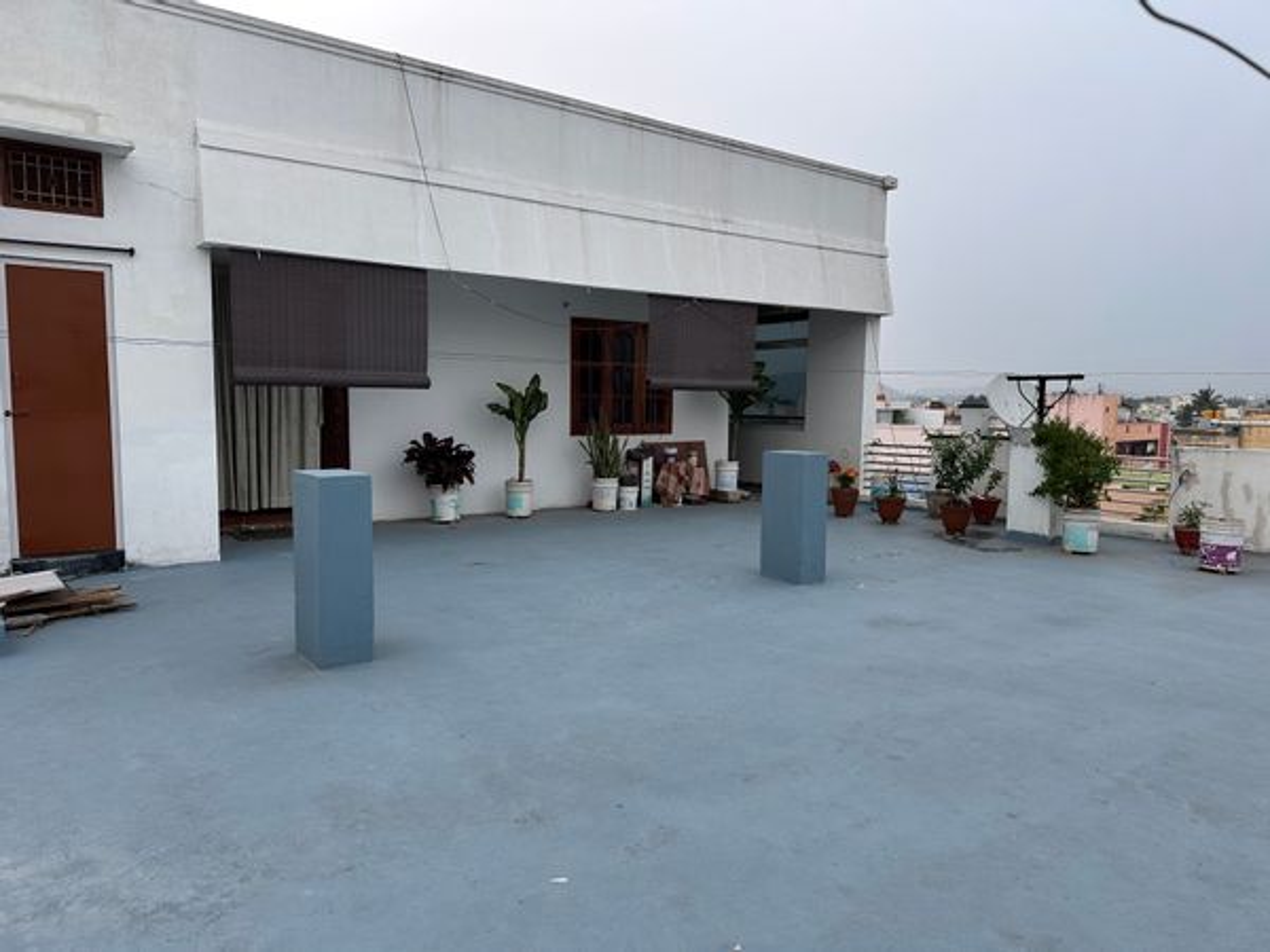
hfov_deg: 71.6
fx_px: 881
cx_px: 635
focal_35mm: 24
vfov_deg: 56.8
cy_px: 476
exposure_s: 1/140
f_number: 1.78
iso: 64
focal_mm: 6.86
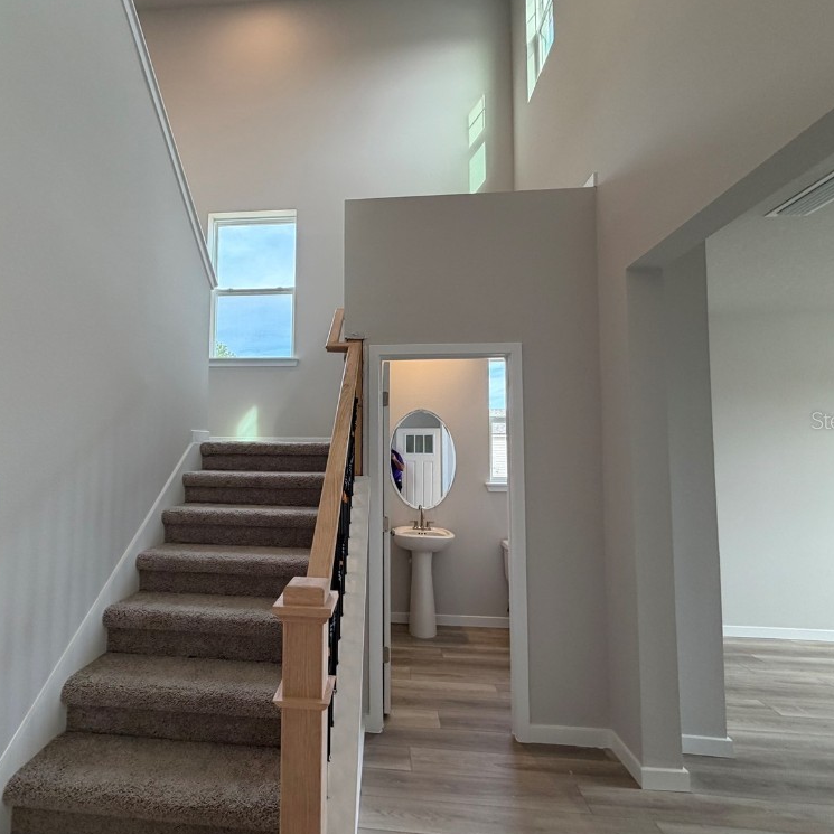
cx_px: 344
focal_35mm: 17
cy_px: 420
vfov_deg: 84.0
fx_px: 463
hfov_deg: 83.2
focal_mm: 2.22
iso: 160
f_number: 2.2
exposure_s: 1/120
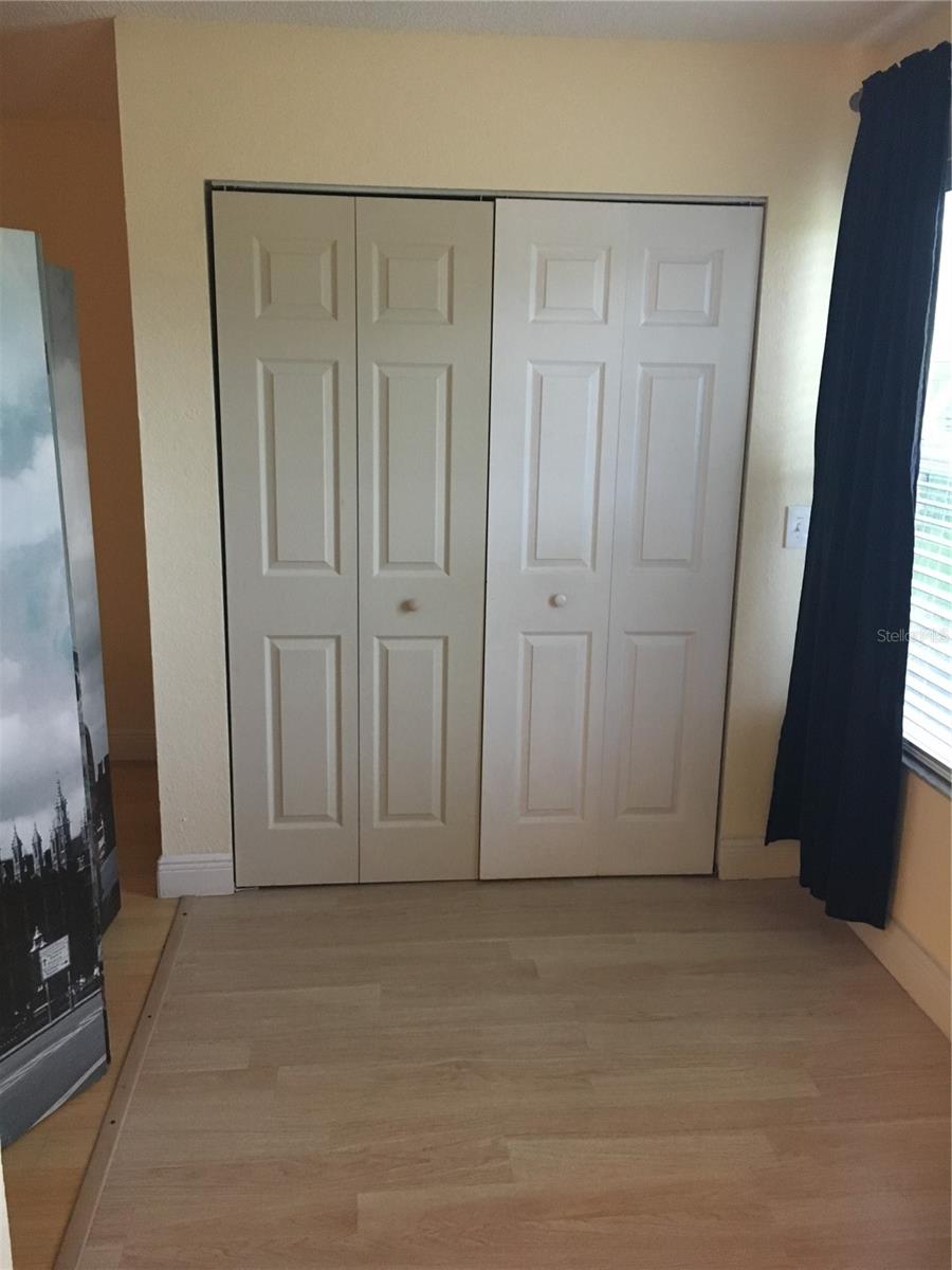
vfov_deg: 61.7
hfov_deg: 48.2
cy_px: 635
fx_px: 1063
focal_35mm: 29
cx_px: 476
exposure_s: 1/20
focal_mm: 4.15
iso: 200
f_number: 2.2
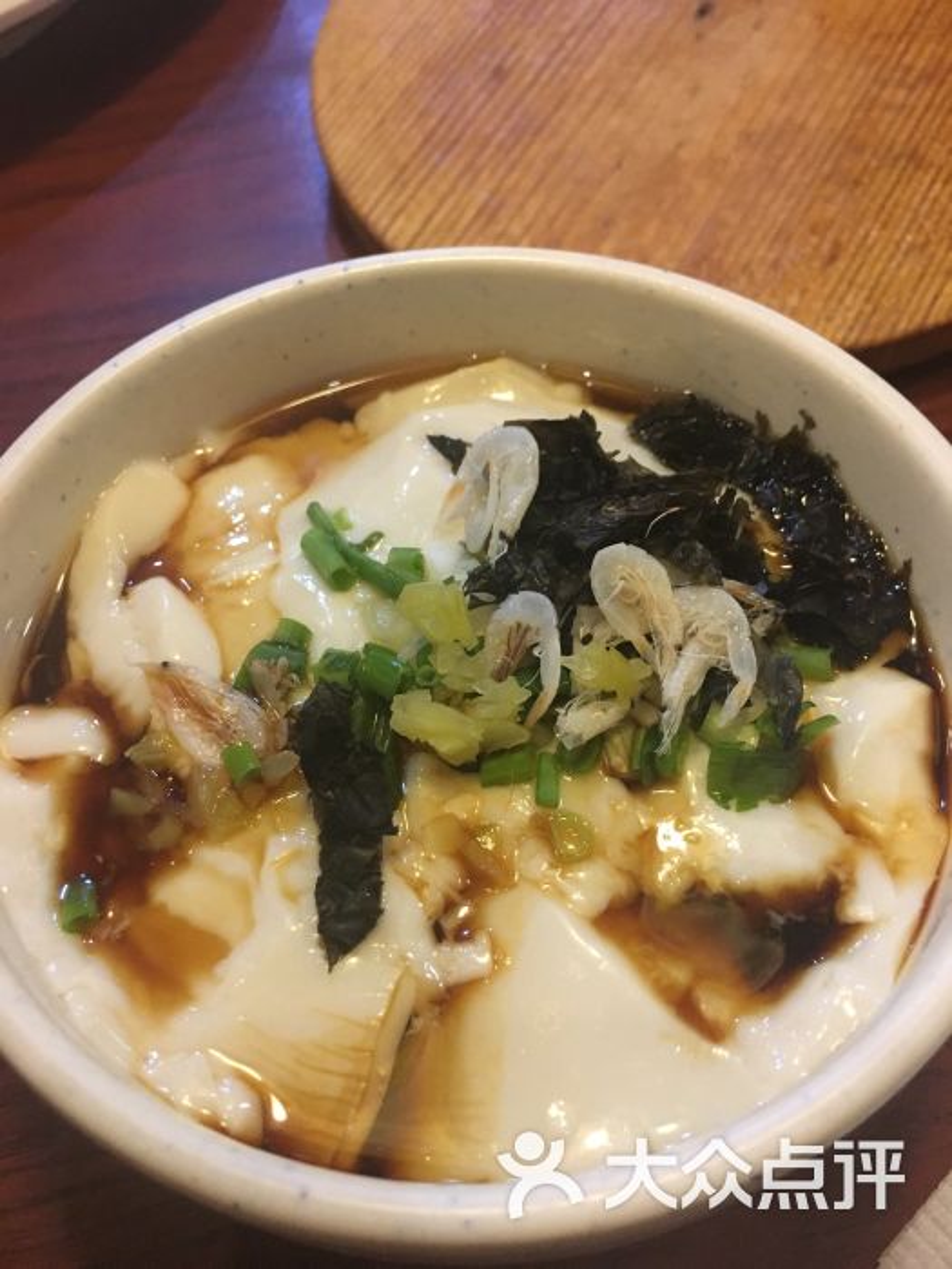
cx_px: 476
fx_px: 1063
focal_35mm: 29
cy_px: 634
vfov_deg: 61.7
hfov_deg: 48.2
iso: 250
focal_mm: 4.15
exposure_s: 1/33
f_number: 2.2
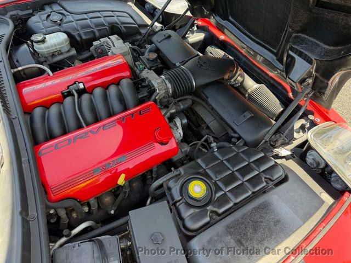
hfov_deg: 71.6
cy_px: 132
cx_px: 176
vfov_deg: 56.8
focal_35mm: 24
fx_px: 243
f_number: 1.78
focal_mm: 6.76
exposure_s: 1/178
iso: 80
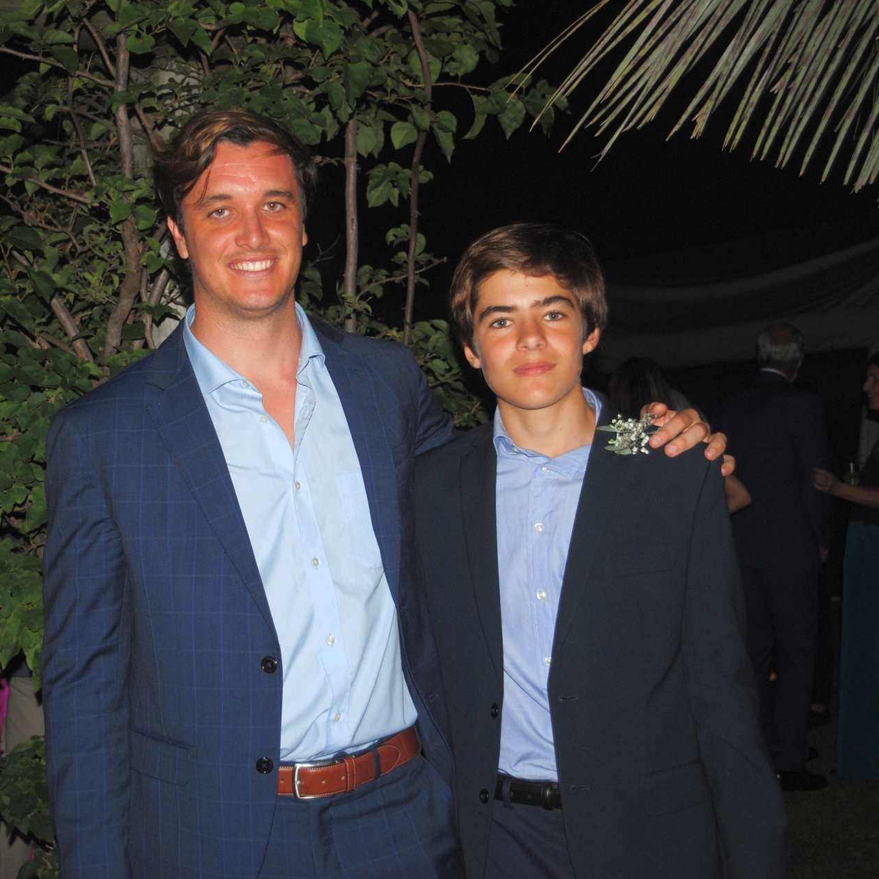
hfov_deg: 31.6
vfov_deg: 31.6
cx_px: 368
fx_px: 1551
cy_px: 437
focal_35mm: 54
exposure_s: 1/60
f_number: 4.2
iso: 200
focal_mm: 28
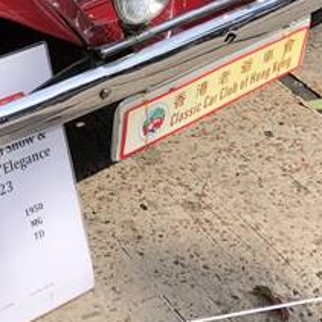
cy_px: -81
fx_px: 1263
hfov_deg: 14.2
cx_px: -27
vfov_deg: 14.0
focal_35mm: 120
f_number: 1.8
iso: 20
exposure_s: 1/1021
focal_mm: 3.99
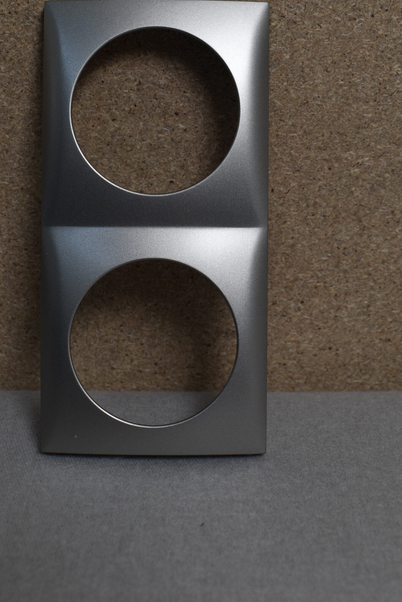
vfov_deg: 37.3
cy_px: 231
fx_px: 888
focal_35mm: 53
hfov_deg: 25.5
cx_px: 168
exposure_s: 1/60
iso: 200
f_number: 8
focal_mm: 28
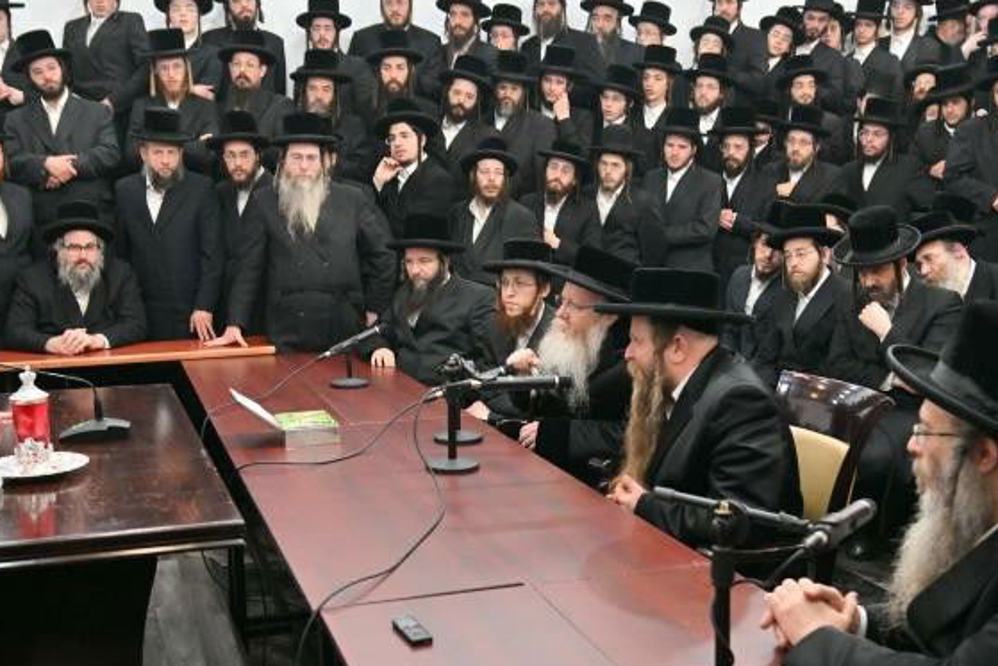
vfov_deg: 30.5
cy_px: 344
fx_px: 1220
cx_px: 461
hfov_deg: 44.5
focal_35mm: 44
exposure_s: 1/125
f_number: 4
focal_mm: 24
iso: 400
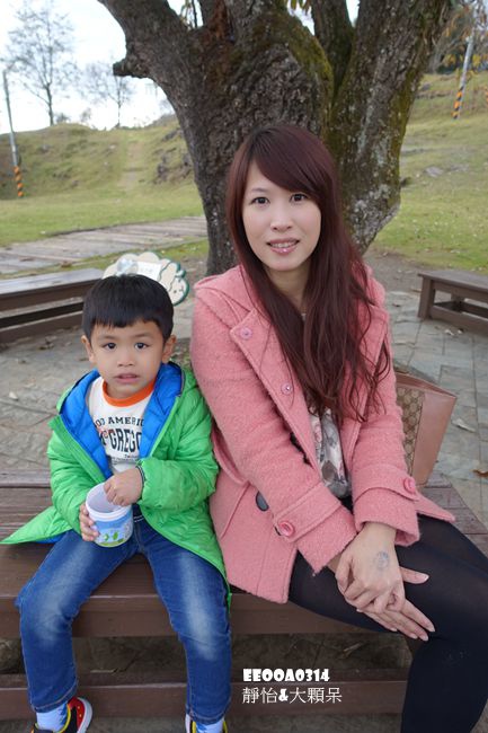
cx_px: 244
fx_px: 488
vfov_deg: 73.8
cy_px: 366
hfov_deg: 53.1
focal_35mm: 24
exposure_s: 1/200
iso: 125
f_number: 2.8
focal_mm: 8.8
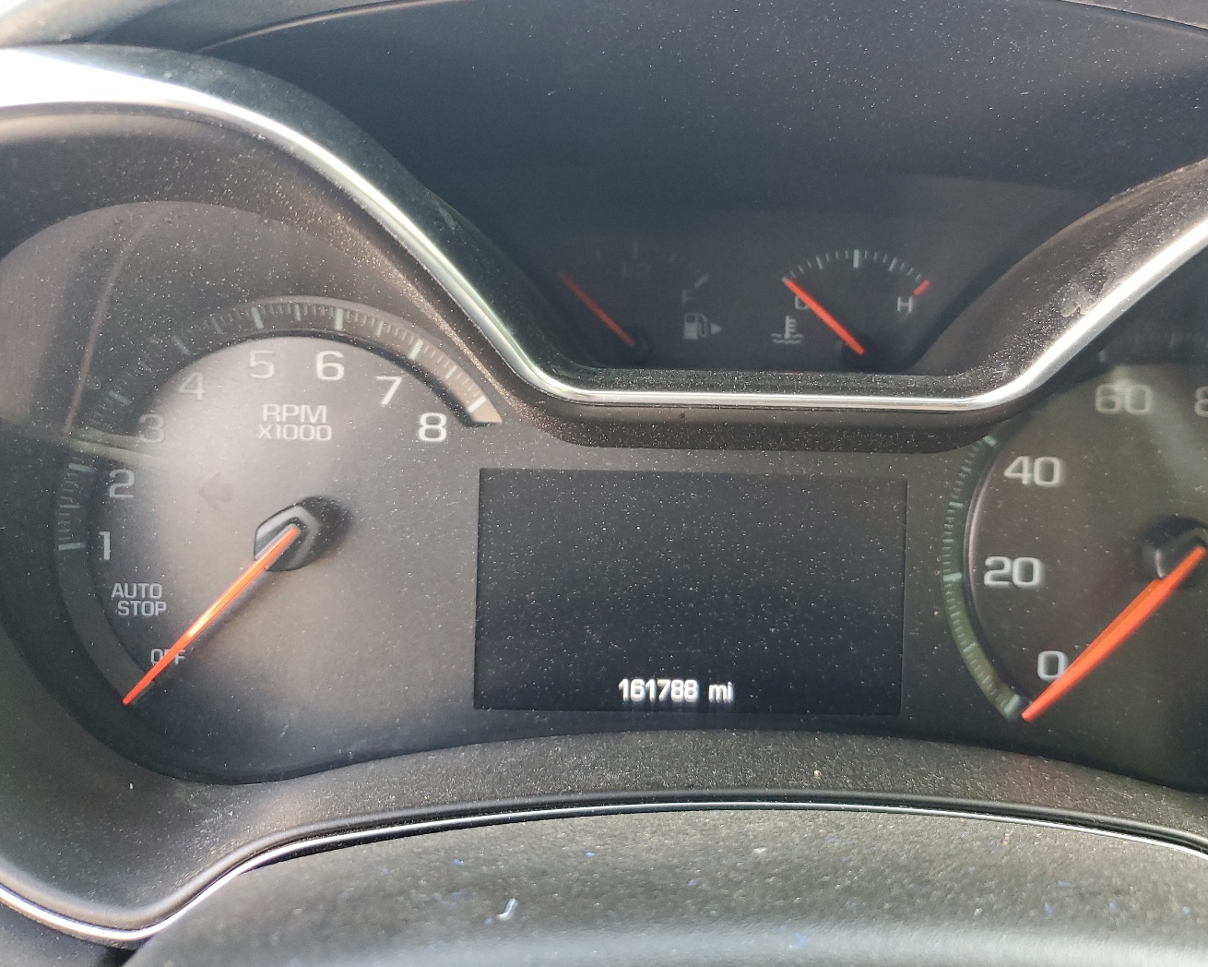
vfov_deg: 47.0
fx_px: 1108
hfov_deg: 56.7
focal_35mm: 31
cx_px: 730
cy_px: 424
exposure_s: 1/60.2
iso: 119
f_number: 1.5
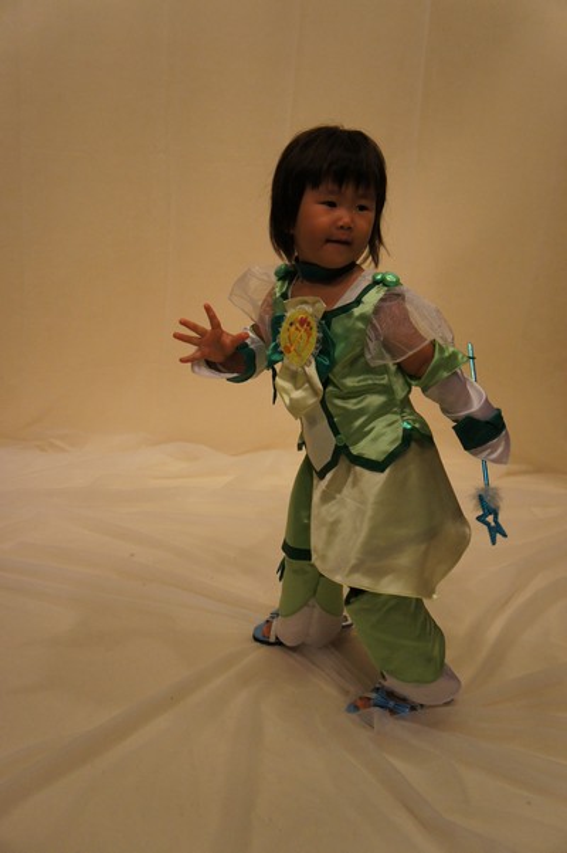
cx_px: 284
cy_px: 426
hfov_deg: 30.8
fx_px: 1029
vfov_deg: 45.0
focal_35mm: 44
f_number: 4
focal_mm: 29
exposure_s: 1/250
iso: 1600
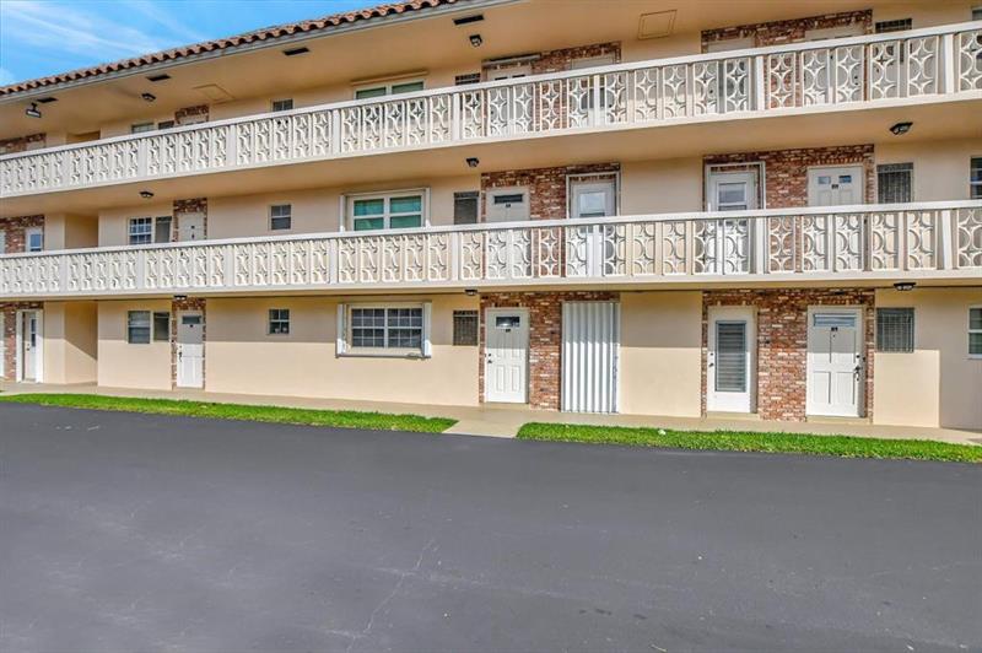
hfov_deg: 100.4
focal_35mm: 15
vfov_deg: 77.2
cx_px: 491
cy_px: 326
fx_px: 409
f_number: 9
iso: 1000
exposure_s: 1/3200
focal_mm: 10
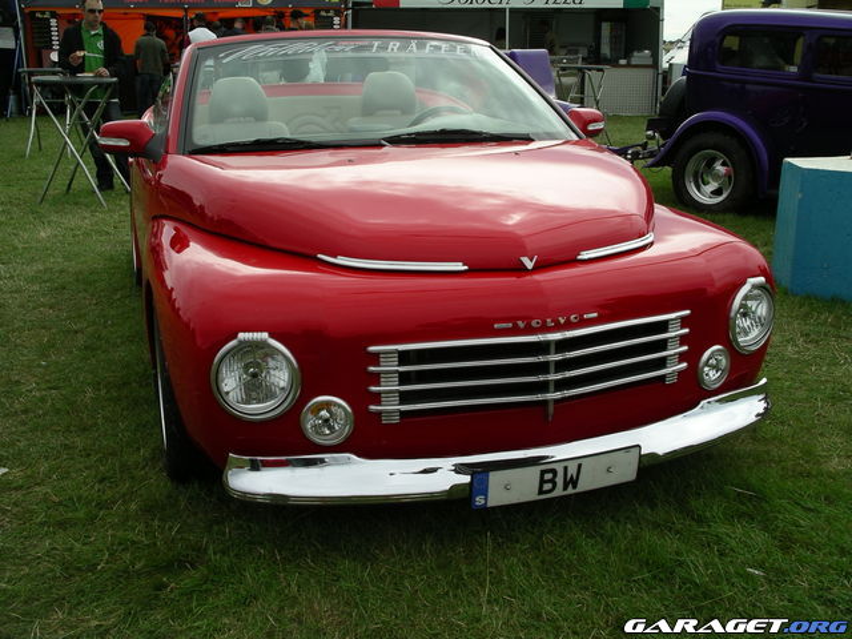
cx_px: 426
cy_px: 320
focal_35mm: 37
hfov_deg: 50.1
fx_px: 911
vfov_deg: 38.7
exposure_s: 1/320
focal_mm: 7.8
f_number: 5
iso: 64
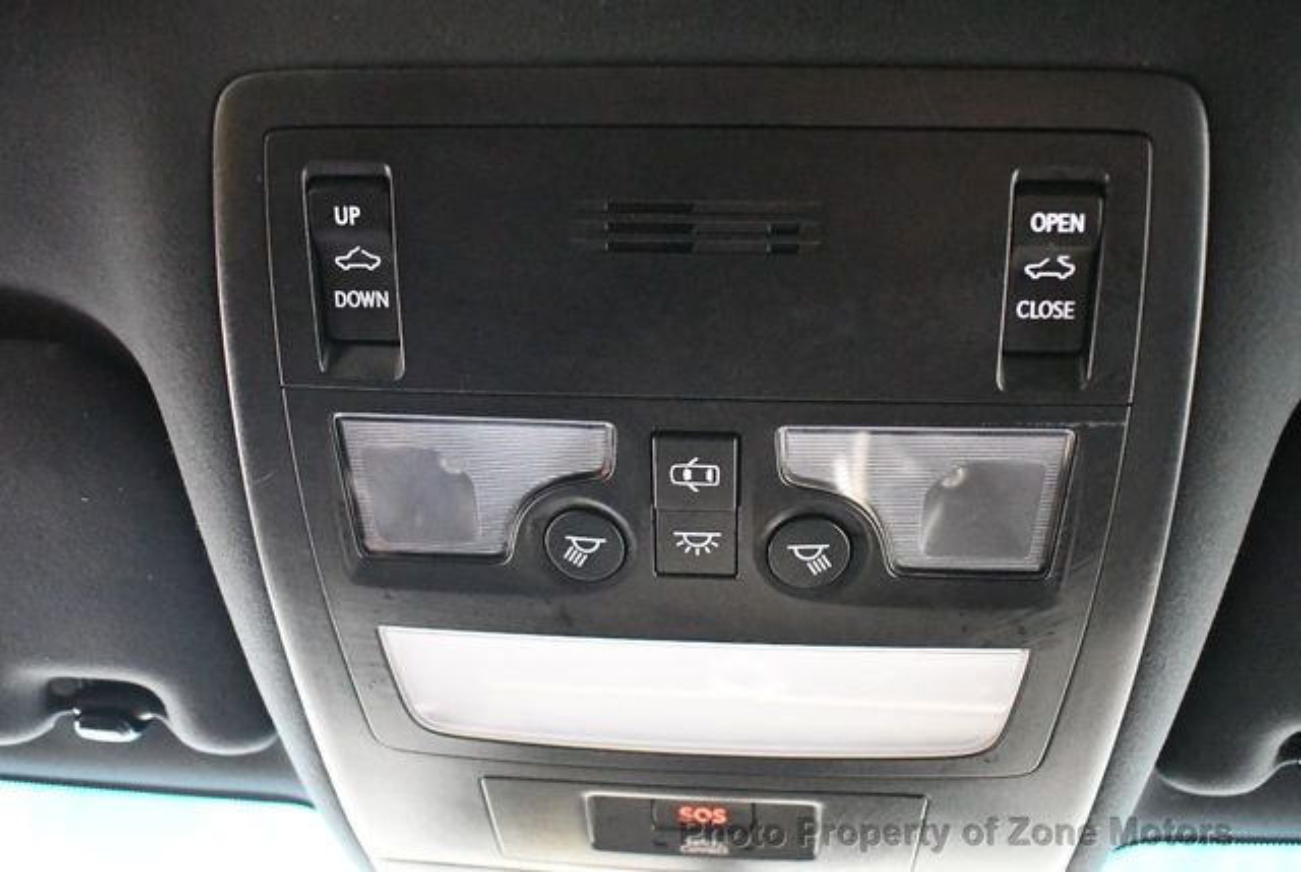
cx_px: 650
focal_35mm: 36
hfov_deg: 53.1
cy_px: 436
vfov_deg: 37.0
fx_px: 1303
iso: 12800
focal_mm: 18
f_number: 3.5
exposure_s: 1/30
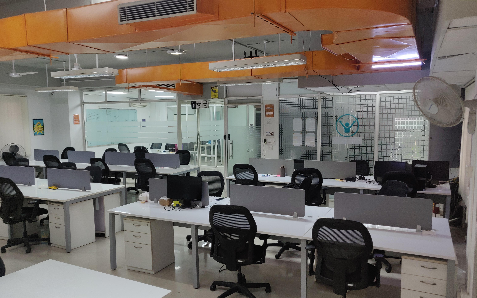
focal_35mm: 27
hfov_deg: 68.4
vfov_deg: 46.0
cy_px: 159
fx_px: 351
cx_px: 239
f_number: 1.7
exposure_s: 1/33
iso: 100
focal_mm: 4.25
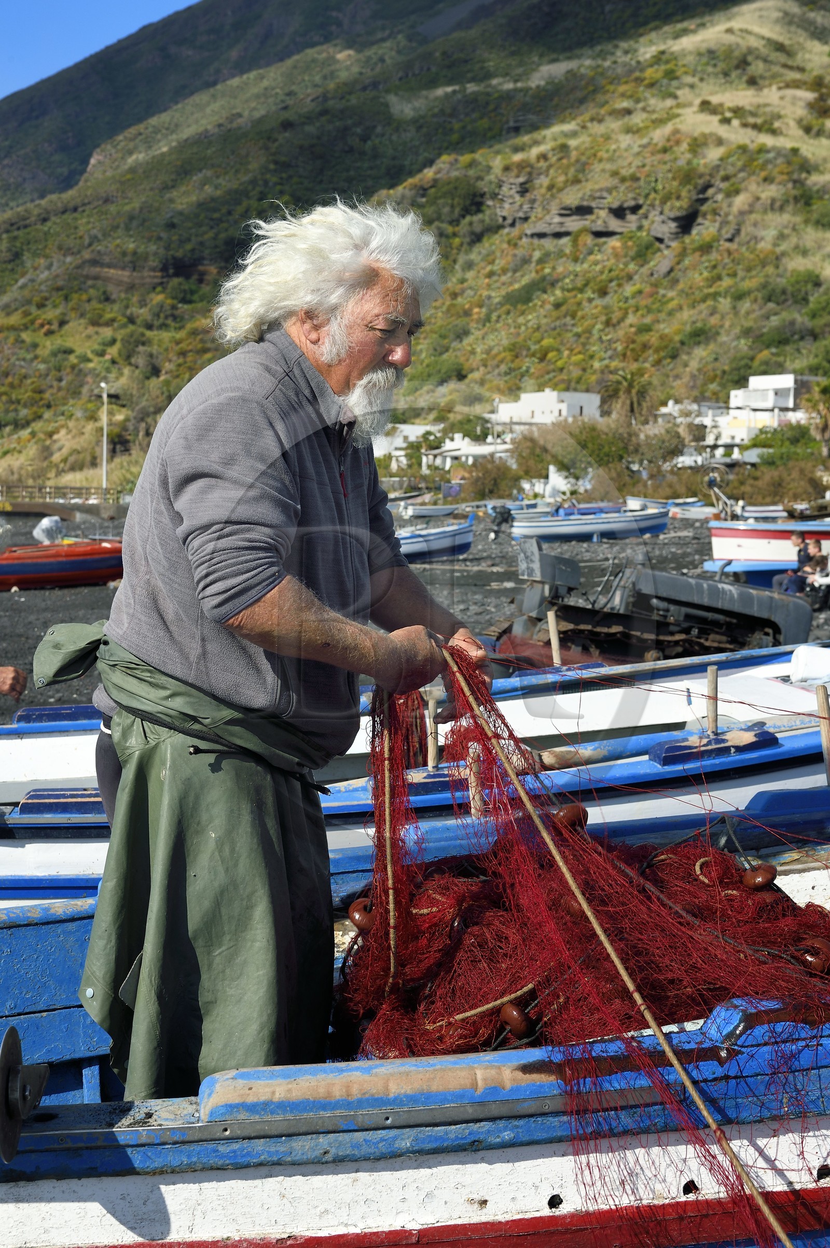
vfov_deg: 34.5
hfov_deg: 23.3
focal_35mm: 58
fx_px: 2009
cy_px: 624
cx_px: 415
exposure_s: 1/250
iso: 200
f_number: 11
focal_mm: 58
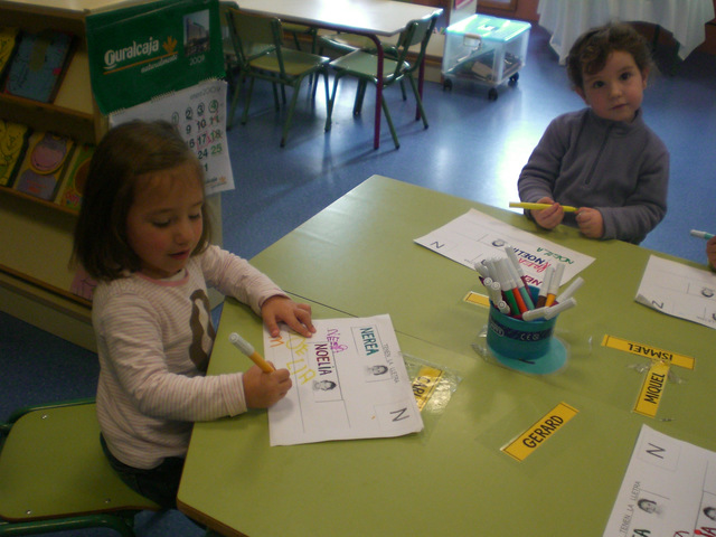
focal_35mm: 38
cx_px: 358
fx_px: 786
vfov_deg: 37.7
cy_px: 268
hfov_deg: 49.0
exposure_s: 1/80
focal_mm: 6.3
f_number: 3.1
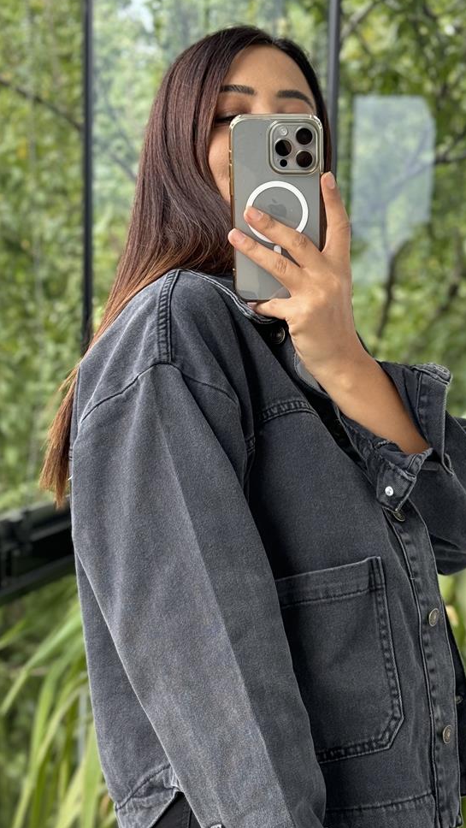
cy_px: 551
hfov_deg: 16.7
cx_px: 303
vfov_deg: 29.1
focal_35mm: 72
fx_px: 1581
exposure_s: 1/112
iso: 100
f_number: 1.78
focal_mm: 6.76
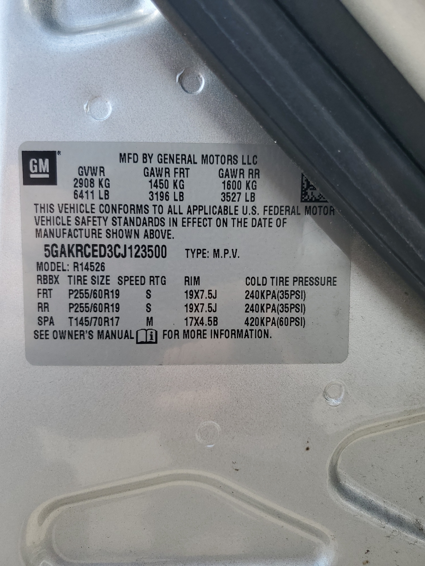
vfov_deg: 67.3
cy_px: 283
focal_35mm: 26
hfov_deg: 53.1
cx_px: 212
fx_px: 426
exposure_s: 1/1111
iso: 50
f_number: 1.5
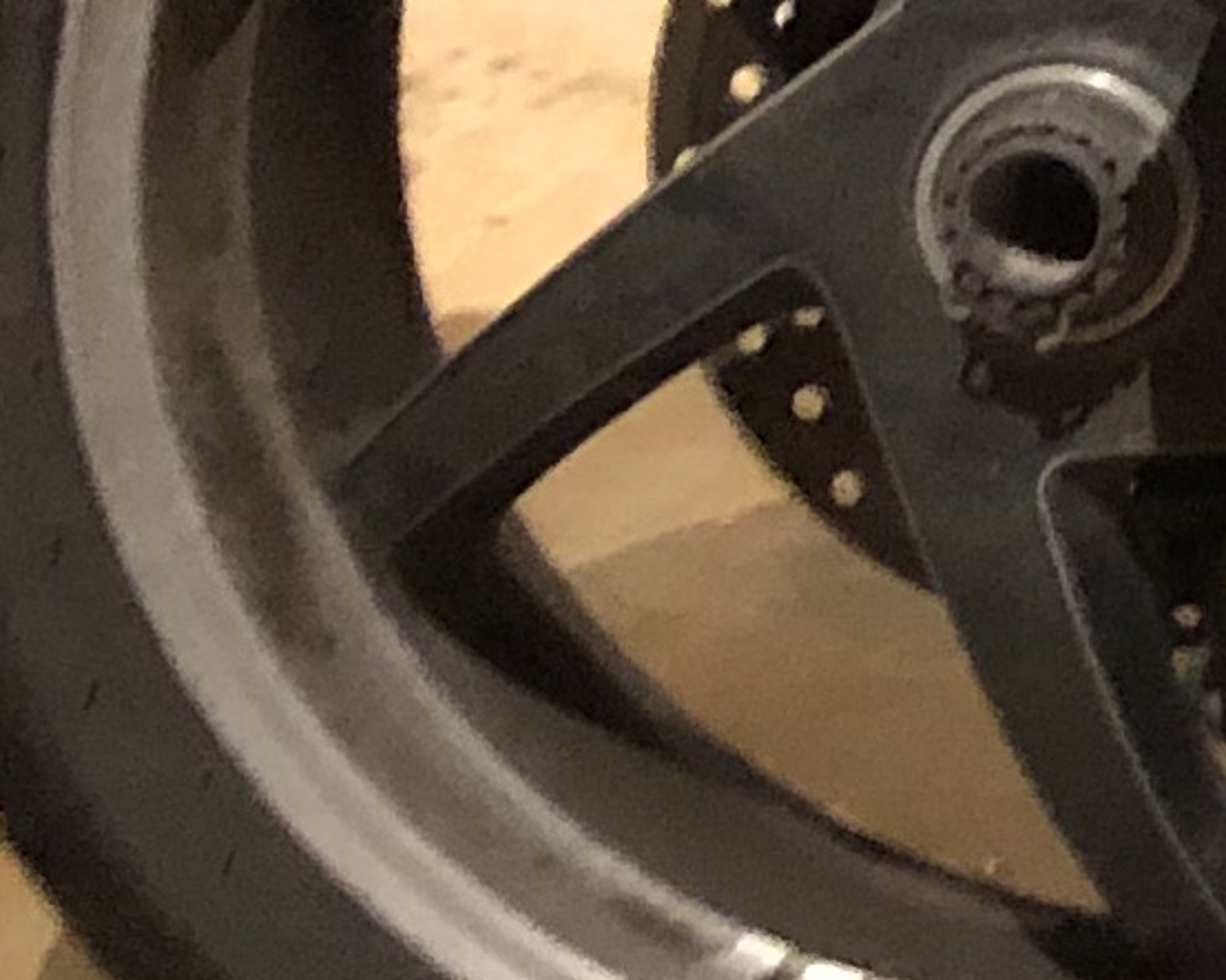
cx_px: 3886
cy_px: -759
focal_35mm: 199
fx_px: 7219
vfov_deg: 7.5
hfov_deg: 8.1
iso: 100
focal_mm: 3.99
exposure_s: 1/4
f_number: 1.8
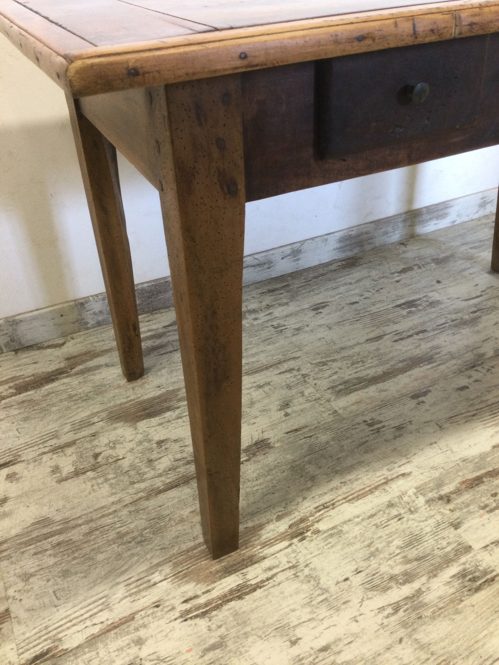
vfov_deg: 58.4
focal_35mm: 31
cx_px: 250
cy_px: 332
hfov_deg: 45.4
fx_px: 596
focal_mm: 3.3
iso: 100
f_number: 2.4
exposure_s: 1/33
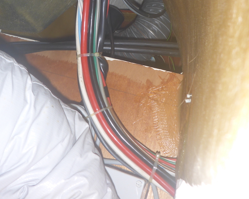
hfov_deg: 45.7
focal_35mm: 40
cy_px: 45
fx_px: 295
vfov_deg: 36.3
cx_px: 113
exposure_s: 1/60
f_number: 3.3
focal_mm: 4.9
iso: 100
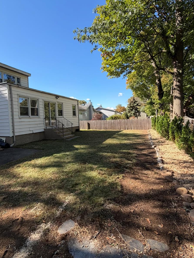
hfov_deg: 71.2
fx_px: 135
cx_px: 84
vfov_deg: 87.7
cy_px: 125
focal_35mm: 18
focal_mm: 2.22
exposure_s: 1/651
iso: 40
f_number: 2.2
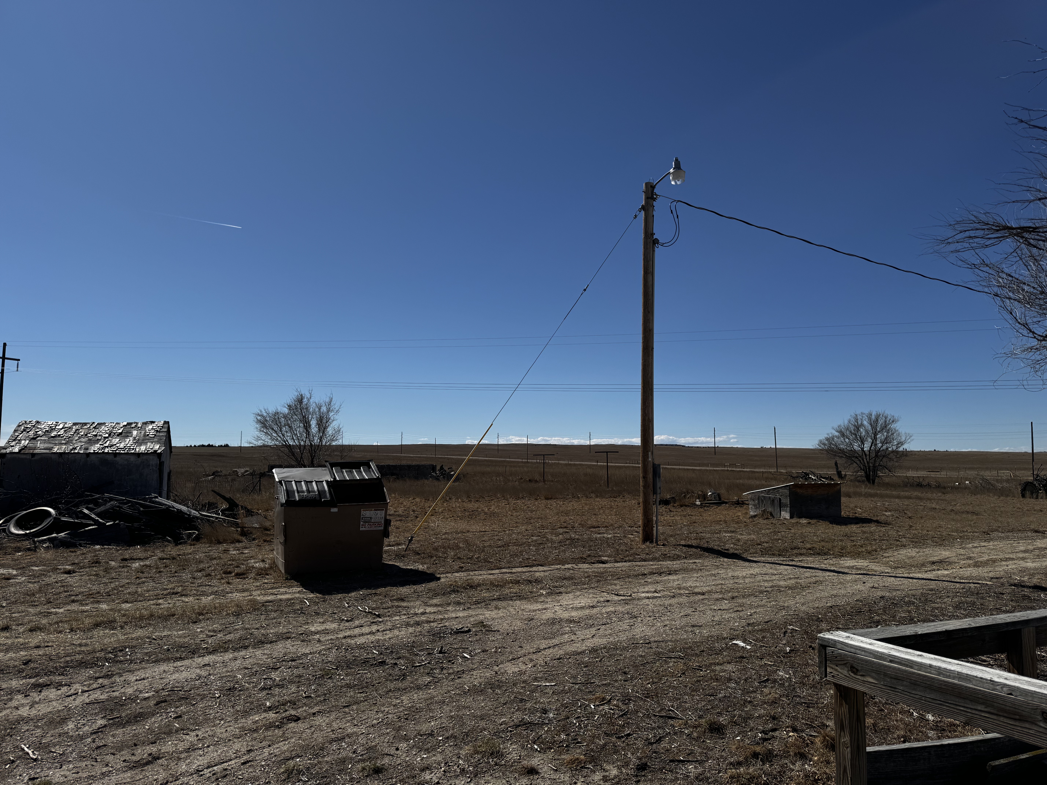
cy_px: 392
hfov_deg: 71.6
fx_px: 726
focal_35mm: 24
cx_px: 524
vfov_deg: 56.8
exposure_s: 1/9009
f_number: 1.78
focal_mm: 6.76
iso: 80
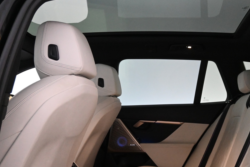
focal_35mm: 46
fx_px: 318
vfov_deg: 29.1
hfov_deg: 42.4
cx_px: 168
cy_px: 120
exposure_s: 1/60
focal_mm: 21
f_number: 4
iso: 4500
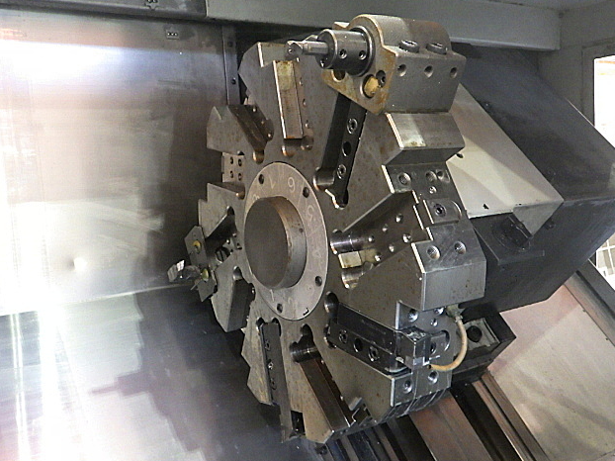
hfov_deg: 52.6
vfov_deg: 40.7
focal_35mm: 35
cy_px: 230
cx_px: 314
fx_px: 622
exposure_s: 1/20
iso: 1600
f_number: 3.8
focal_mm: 6.1
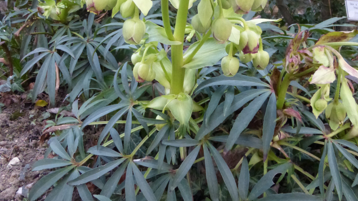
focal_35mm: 37
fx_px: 351
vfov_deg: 31.6
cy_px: 57
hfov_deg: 54.0
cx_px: 179
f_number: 3.3
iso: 800
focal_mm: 4.3
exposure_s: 1/125
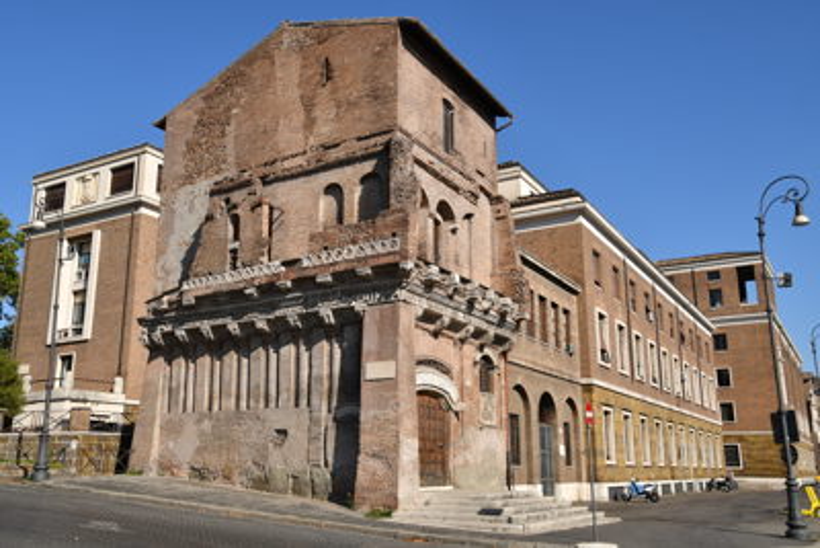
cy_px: 274
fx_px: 752
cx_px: 410
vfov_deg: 40.0
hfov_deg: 57.2
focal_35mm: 33
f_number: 6.3
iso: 100
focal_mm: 22
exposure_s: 1/640
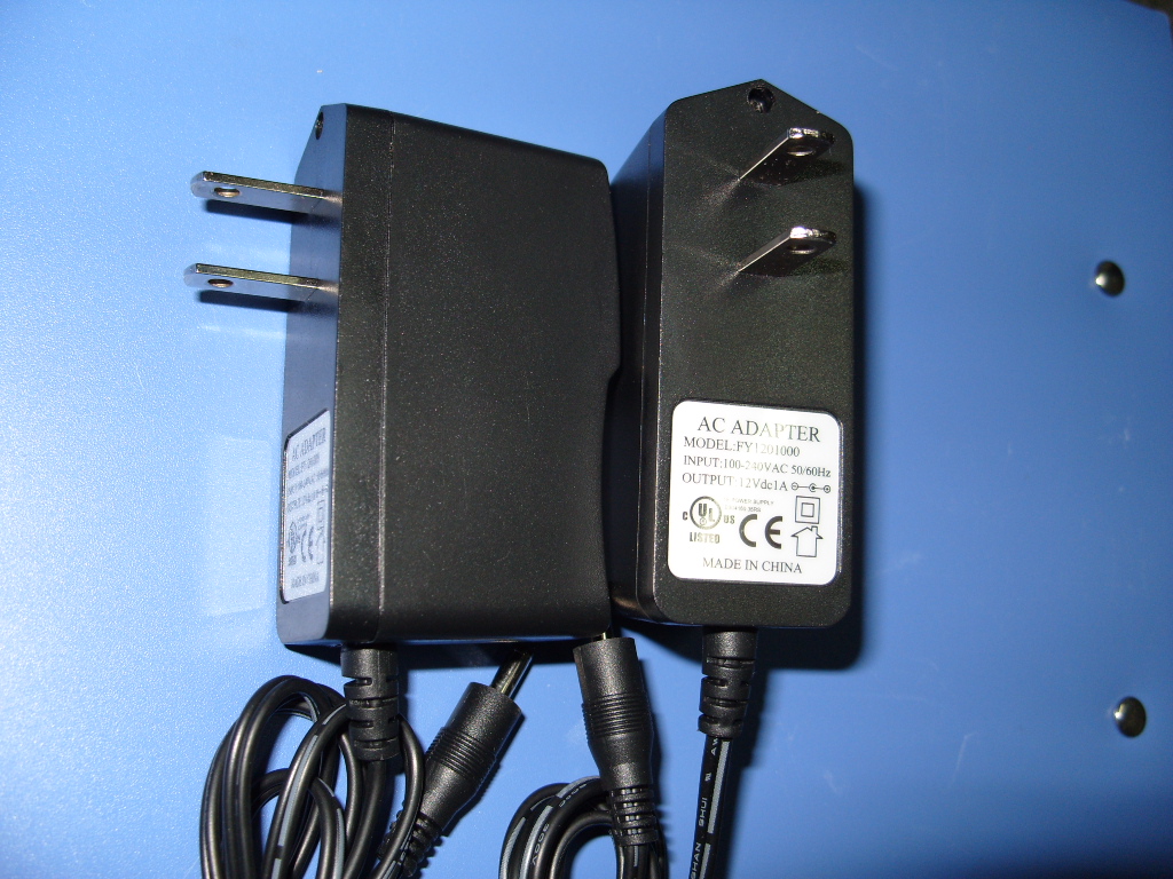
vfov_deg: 40.7
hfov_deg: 52.6
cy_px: 440
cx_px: 586
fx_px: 1186
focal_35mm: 35
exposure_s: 1/45
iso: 100
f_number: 2.8
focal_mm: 7.8
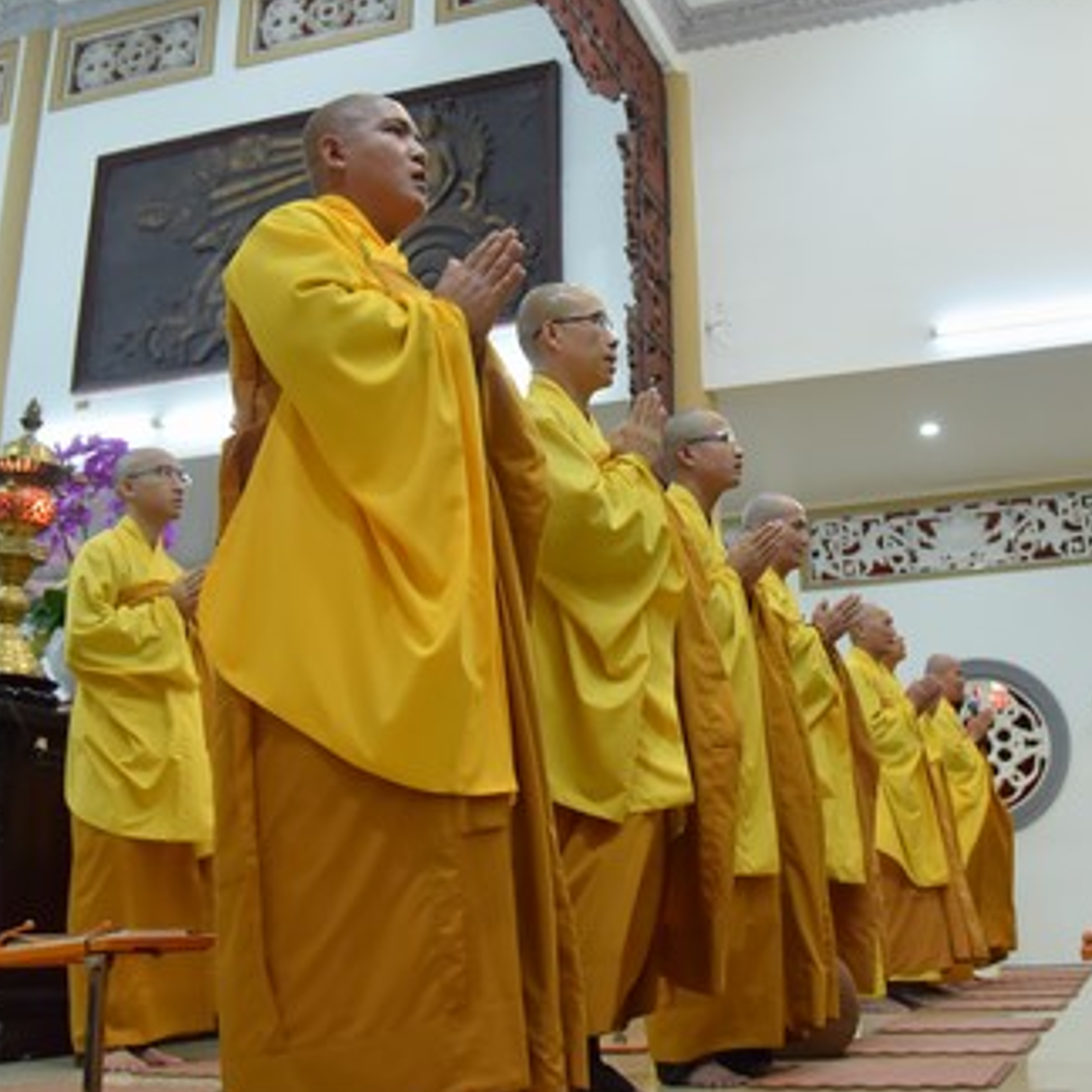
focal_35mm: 41
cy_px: 415
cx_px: 640
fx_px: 1463
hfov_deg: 40.8
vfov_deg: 40.7
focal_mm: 24
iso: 1600
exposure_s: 1/100
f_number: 4.5
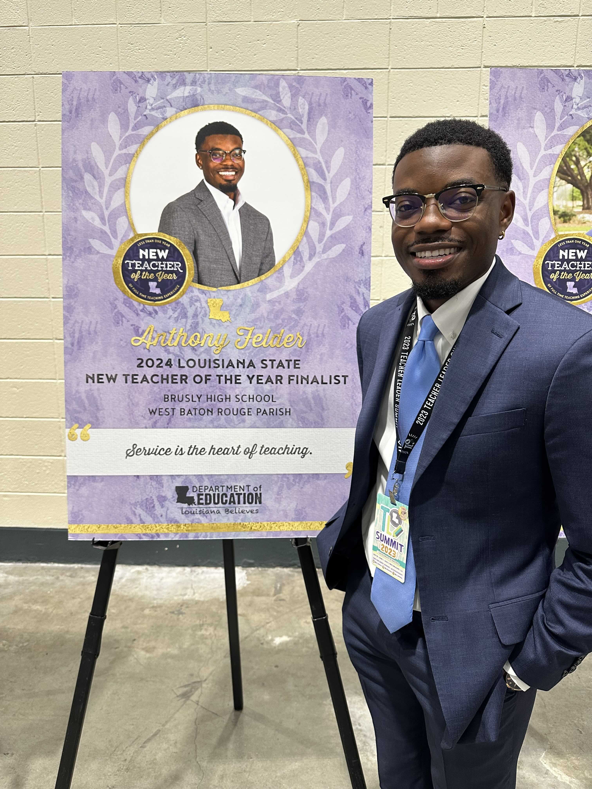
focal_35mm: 24
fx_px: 547
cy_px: 394
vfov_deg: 71.6
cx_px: 296
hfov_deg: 56.8
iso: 200
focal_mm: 6.86
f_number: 1.78
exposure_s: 1/75
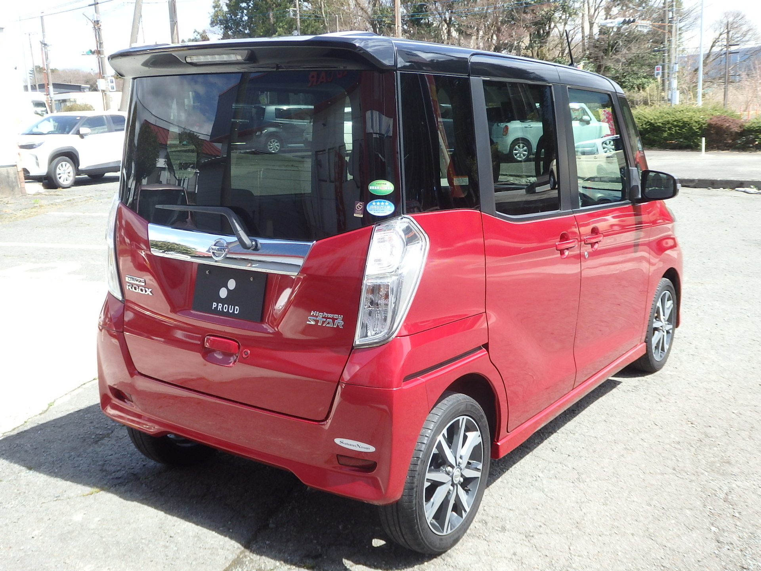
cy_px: 286
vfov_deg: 38.7
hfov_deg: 50.1
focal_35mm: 37
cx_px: 380
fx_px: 813
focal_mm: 6.6
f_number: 10.1
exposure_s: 1/500
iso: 125
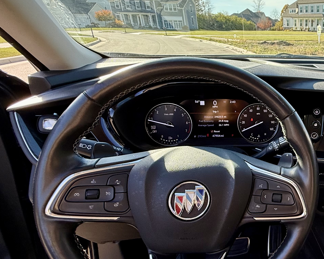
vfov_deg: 49.9
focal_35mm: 29
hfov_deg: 50.4
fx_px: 278
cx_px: 315
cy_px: 141
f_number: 2.2
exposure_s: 1/218
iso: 64
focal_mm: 2.22
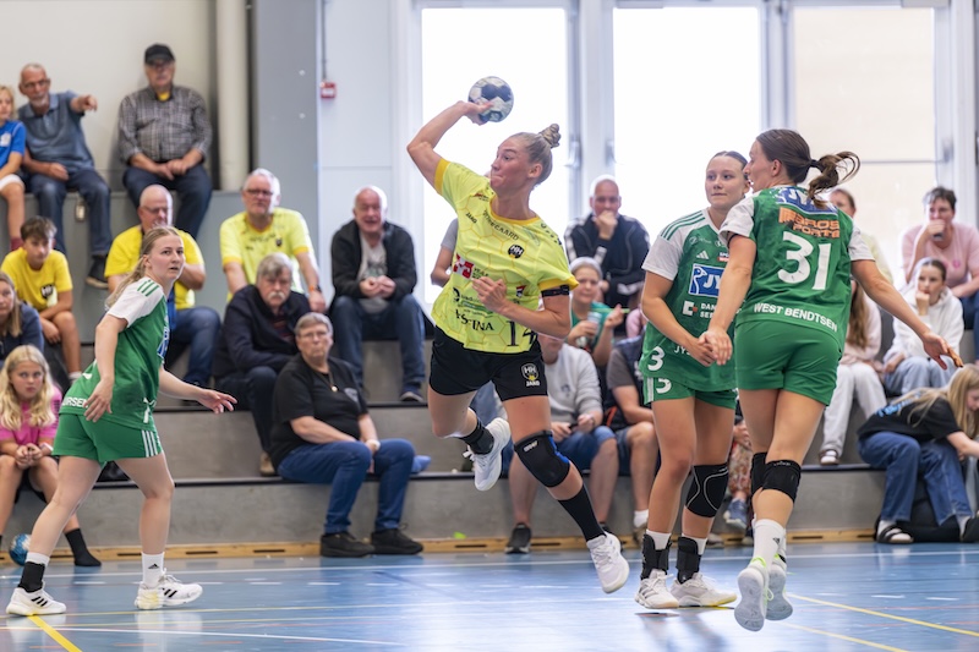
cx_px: 490
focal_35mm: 160
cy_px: 326
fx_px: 4350
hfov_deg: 12.8
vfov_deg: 8.6
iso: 5000
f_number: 2.8
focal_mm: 160
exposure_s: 1/1000
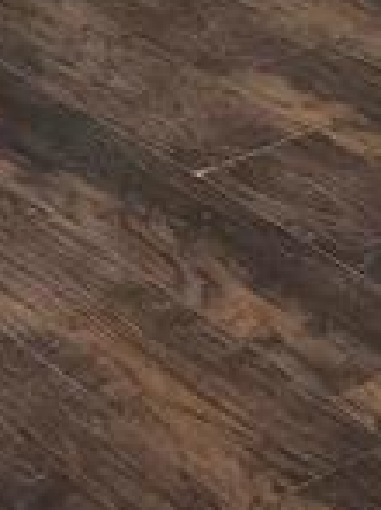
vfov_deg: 10.3
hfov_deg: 8.8
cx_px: 215
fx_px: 2484
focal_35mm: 169
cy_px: -673
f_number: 1.8
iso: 125
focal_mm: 5.4
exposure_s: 1/120
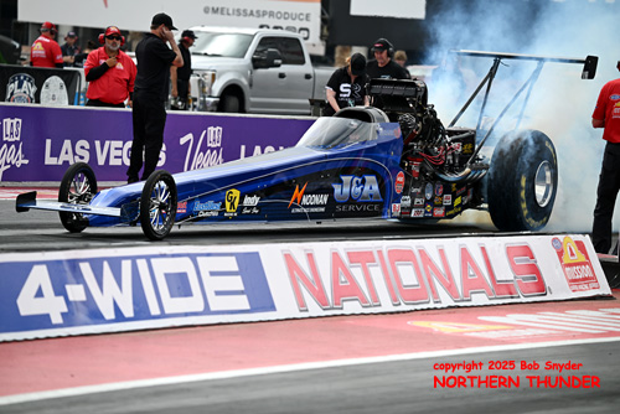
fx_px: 3791
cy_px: 207
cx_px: 310
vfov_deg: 6.3
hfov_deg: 9.3
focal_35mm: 220
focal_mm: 220
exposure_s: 1/2000
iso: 400
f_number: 5.6
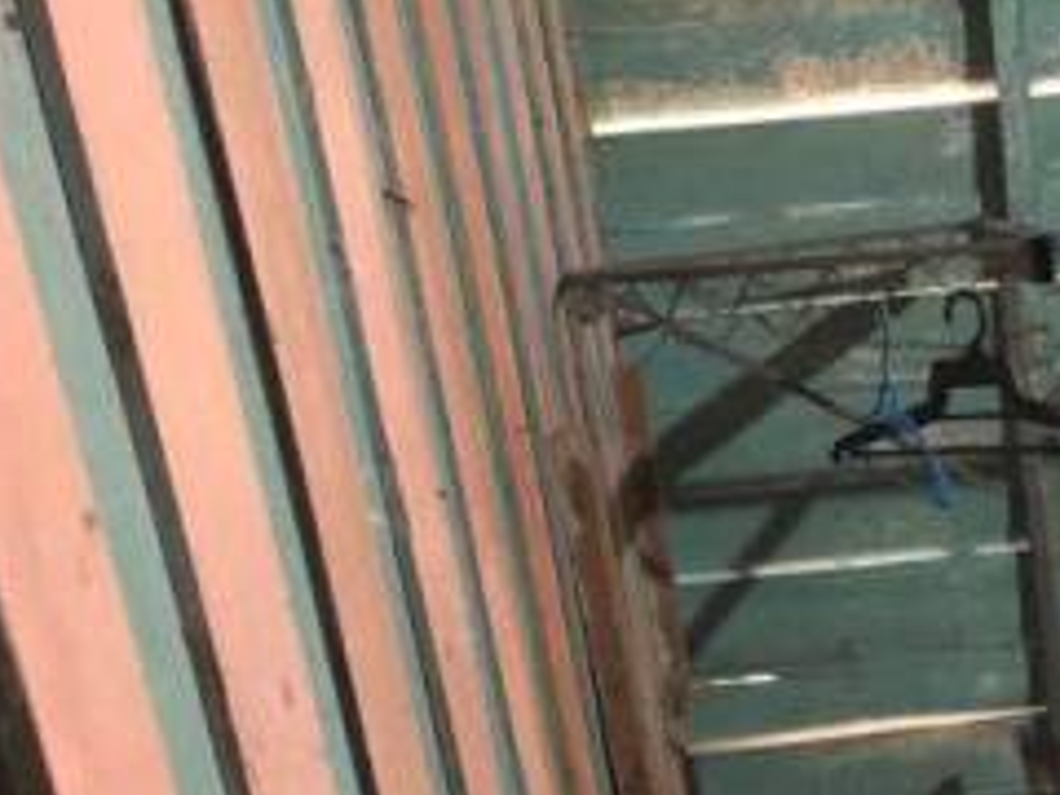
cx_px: 1100
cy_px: 985
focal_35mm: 70
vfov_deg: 19.6
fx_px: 2144
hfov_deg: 26.1
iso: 800
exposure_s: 1/15
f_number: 1.8
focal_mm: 4
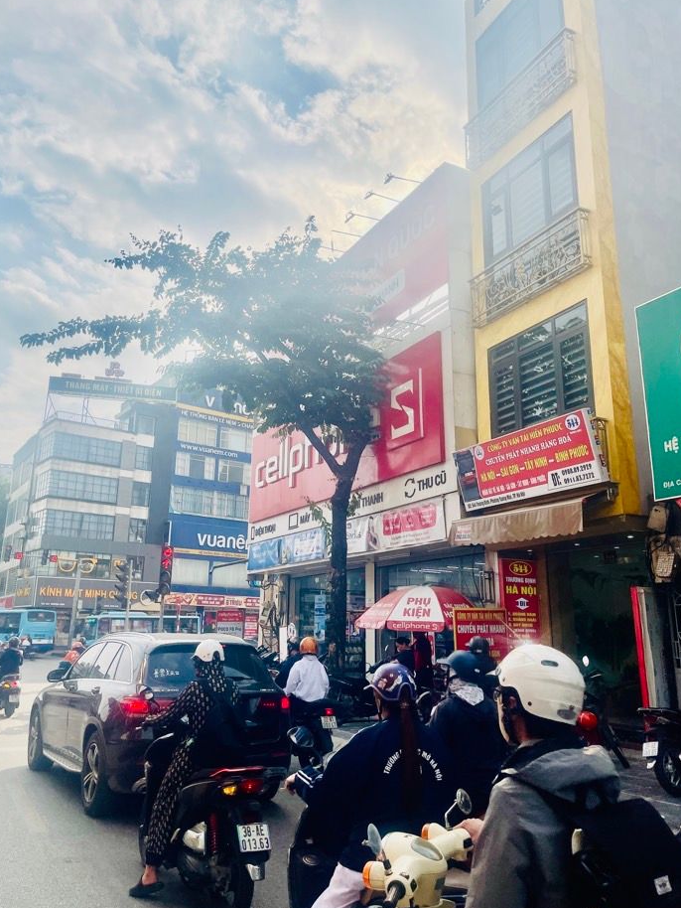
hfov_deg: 49.7
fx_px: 734
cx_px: 311
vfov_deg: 63.3
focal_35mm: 28
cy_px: 406
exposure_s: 1/8547
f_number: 1.6
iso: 32
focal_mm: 5.1
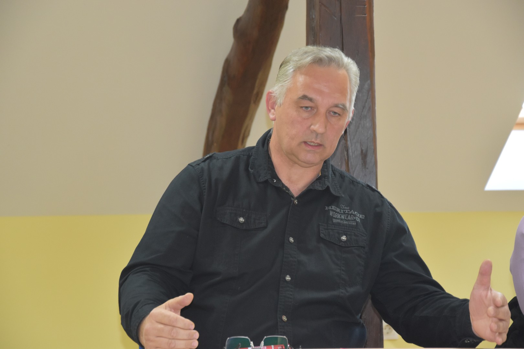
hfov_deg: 16.1
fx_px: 1856
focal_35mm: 128
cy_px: 174
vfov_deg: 10.8
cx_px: 262
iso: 1600
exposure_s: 1/100
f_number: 5.6
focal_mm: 85
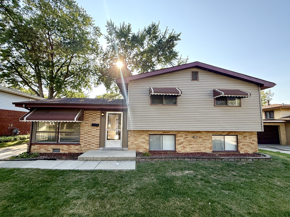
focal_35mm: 14
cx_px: 145
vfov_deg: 85.7
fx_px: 117
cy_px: 108
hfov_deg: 102.1
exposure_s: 1/297
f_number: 2.2
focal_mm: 2.22
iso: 50
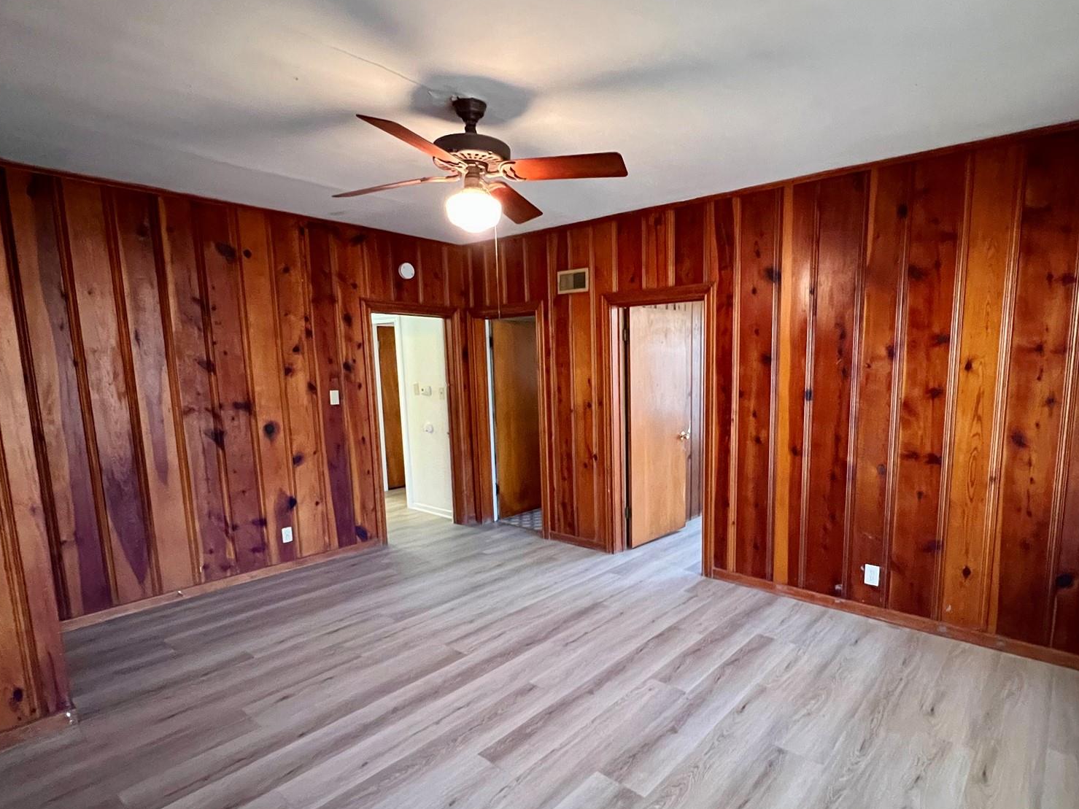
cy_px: 445
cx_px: 608
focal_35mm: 18
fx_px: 561
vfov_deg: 71.4
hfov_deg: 87.3
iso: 800
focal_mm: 1.57
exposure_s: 1/40
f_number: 1.8
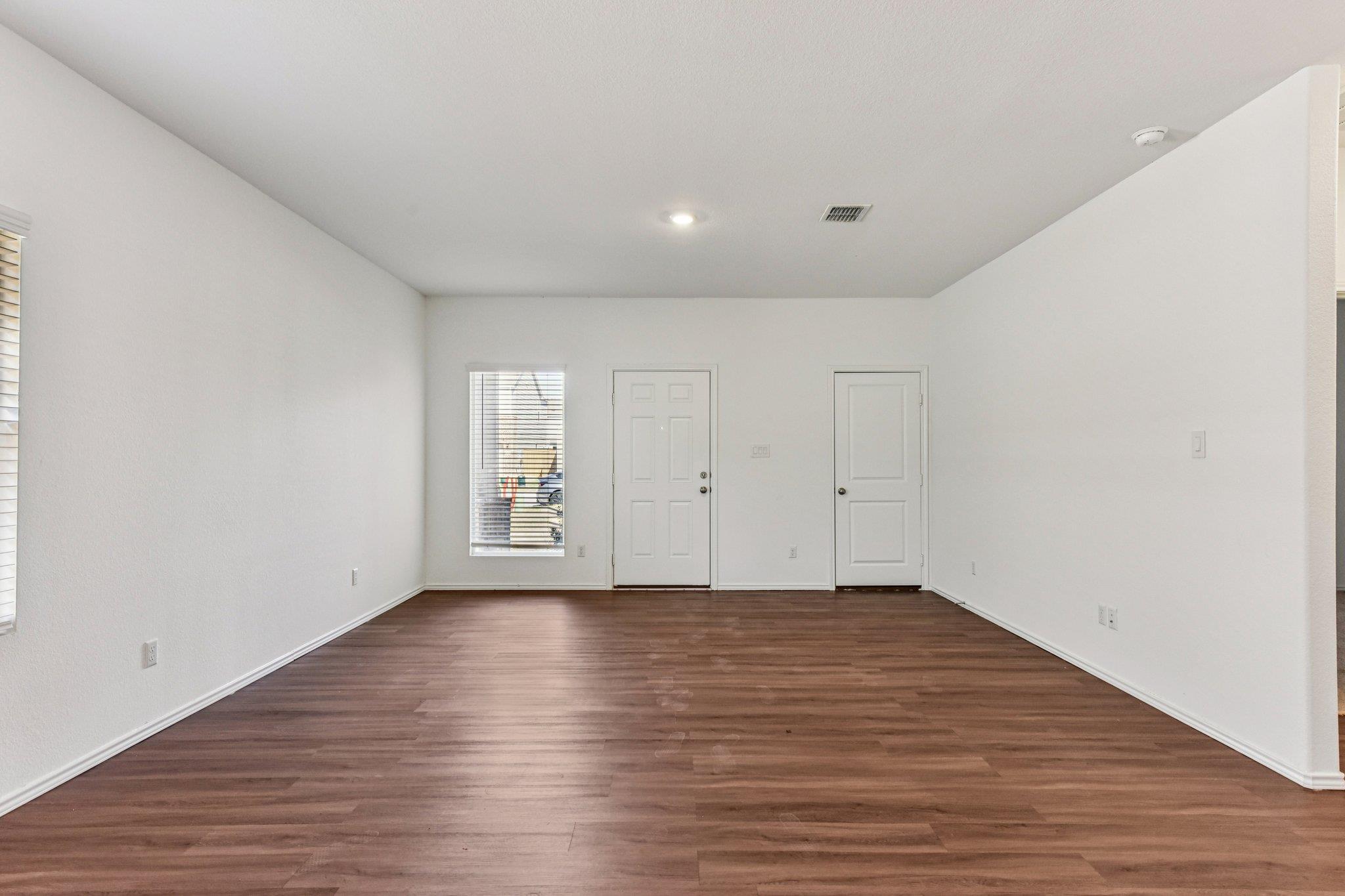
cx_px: 672
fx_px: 710
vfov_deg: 64.5
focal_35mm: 19
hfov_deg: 86.9
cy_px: 448
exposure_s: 1/20
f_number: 8
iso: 320
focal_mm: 19
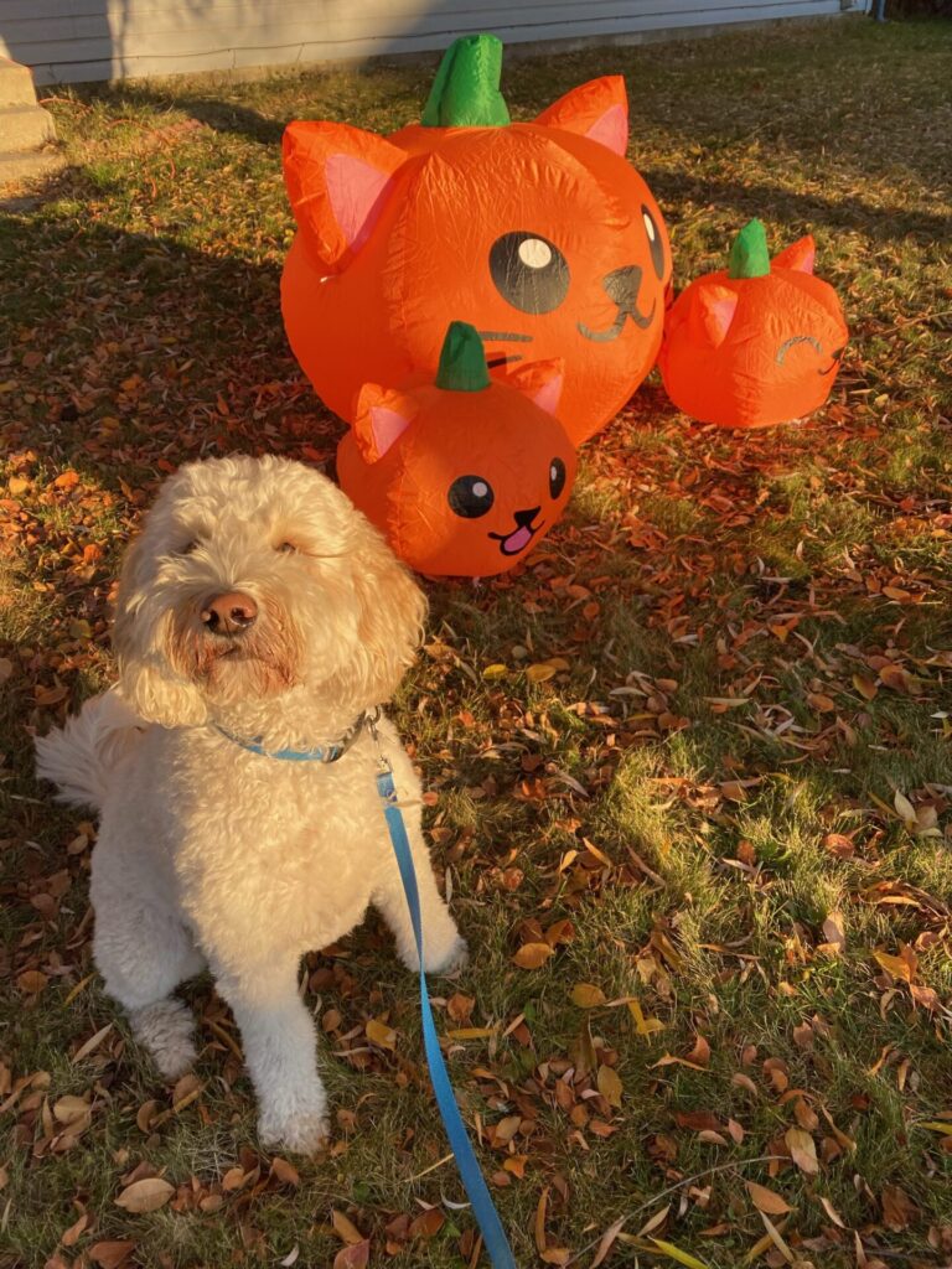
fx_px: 953
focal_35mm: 26
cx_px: 476
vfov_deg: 67.3
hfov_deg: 53.1
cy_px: 634
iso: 32
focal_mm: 4.25
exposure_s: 1/666
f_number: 1.8
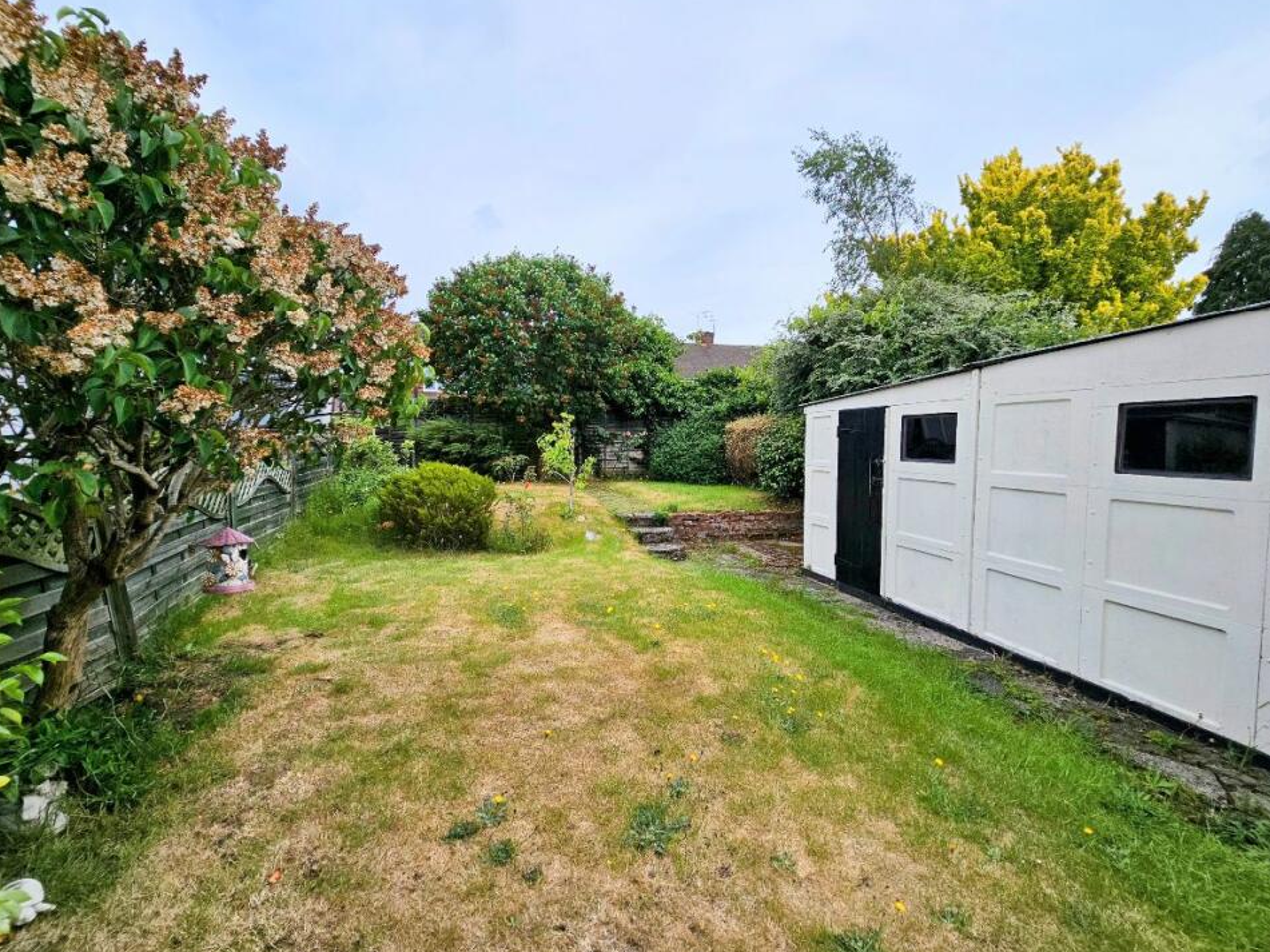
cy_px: 474
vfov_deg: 85.7
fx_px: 514
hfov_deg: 102.1
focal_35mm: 14
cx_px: 638
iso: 50
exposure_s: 1/2565
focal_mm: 2.2
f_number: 2.2
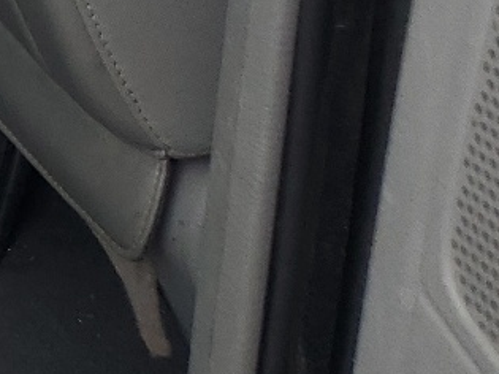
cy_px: -479
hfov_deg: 12.1
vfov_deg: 10.0
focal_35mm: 132
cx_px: -691
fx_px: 1902
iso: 50
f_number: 1.5
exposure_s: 1/303
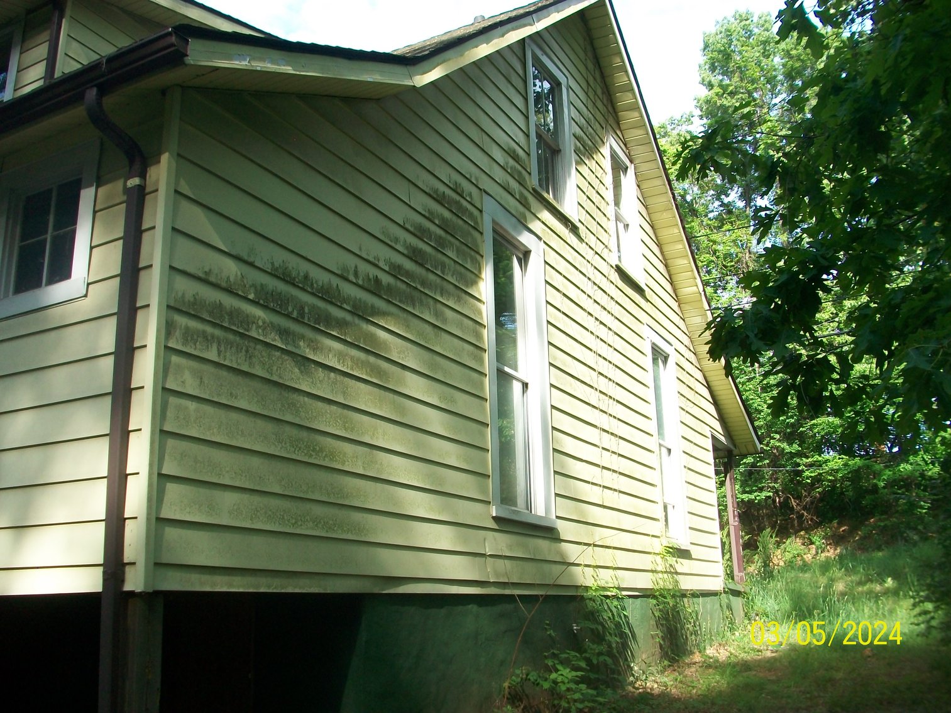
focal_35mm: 34
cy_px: 356
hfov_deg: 54.0
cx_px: 476
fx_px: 934
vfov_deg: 41.8
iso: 80
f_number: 2.8
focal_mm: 5.7
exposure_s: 1/250
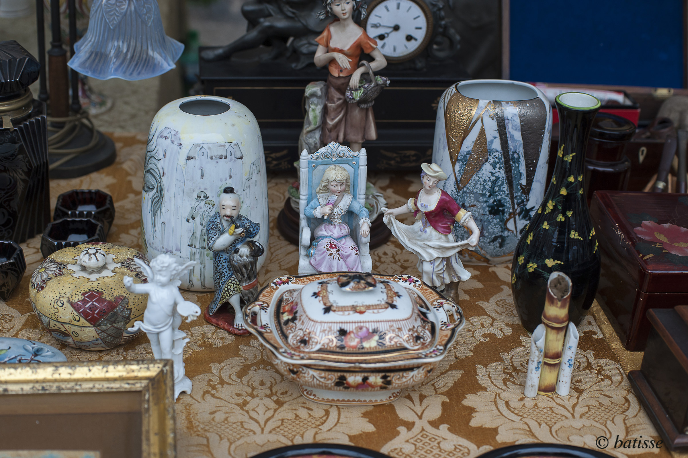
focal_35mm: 55
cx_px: 344
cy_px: 229
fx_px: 1050
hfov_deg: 36.3
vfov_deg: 24.6
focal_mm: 55
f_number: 4
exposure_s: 1/80
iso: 250
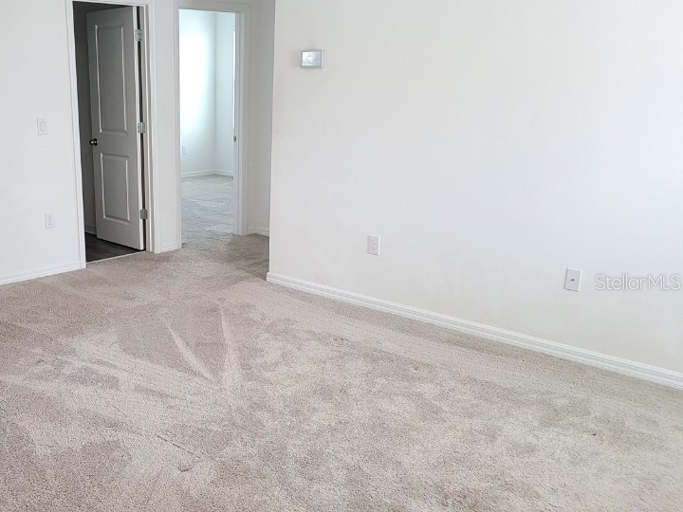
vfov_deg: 38.6
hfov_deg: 48.8
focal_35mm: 37
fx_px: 730
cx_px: 199
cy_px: 282
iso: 320
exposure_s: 1/120
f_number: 1.8
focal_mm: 5.4
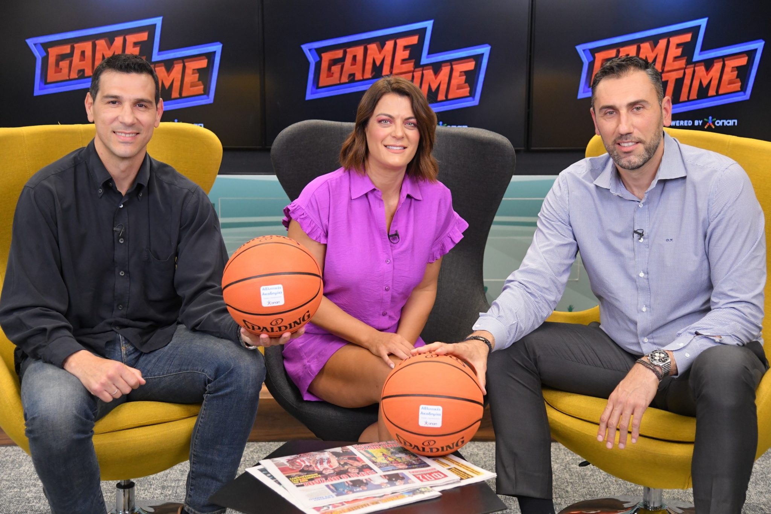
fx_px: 1243
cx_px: 386
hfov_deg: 34.5
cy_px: 257
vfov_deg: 23.4
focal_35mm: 58
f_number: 4
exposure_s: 1/400
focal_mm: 58
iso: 3200
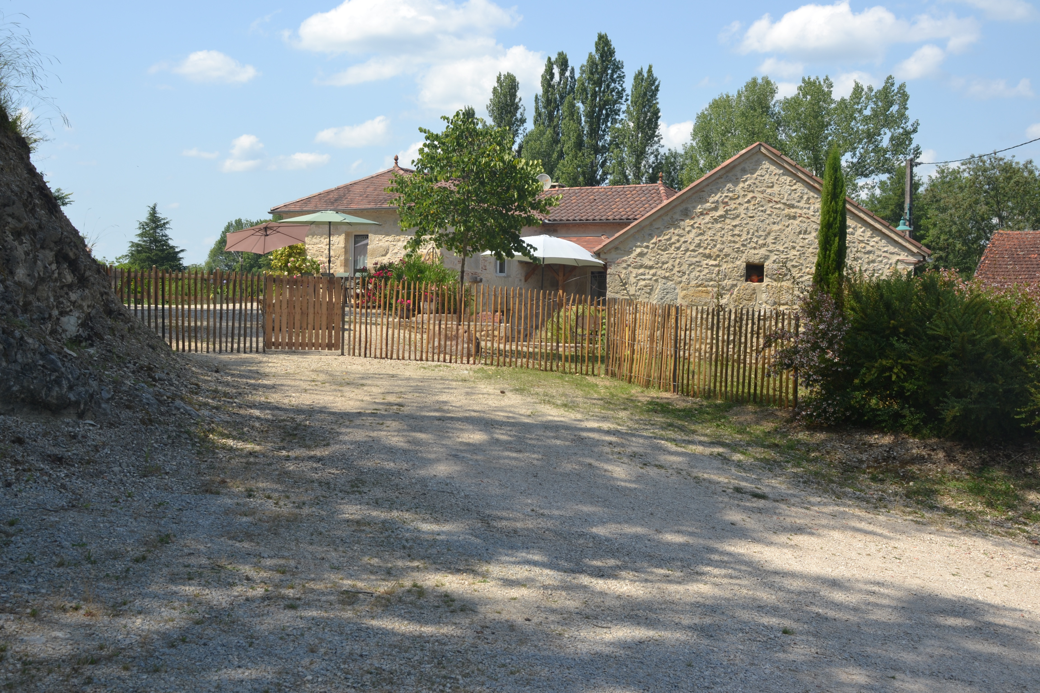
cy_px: 346
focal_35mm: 39
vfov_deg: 34.2
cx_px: 520
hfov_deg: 49.6
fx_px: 1127
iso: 100
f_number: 7.1
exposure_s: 1/200
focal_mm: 26
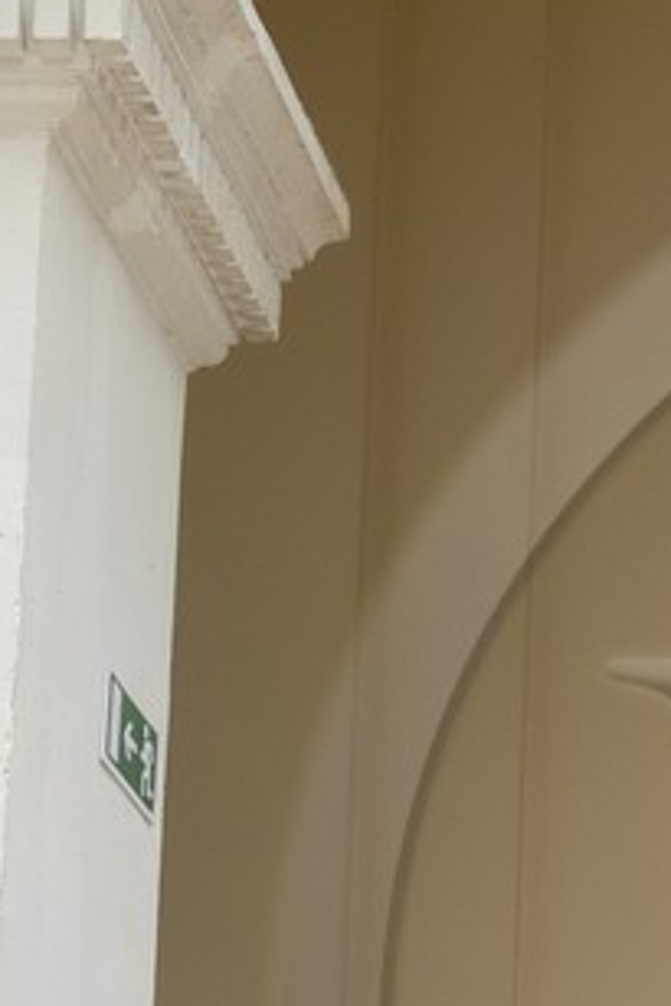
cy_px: 1062
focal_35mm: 177
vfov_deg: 11.5
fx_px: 4943
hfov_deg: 7.5
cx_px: 1281
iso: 800
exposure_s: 1/100
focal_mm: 34
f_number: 7.1
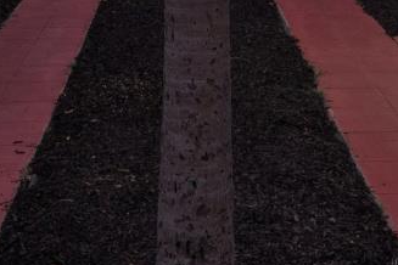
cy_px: -123
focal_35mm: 94
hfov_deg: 21.7
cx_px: 187
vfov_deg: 13.7
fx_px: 1039
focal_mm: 15
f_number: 11
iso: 1250
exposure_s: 1.3
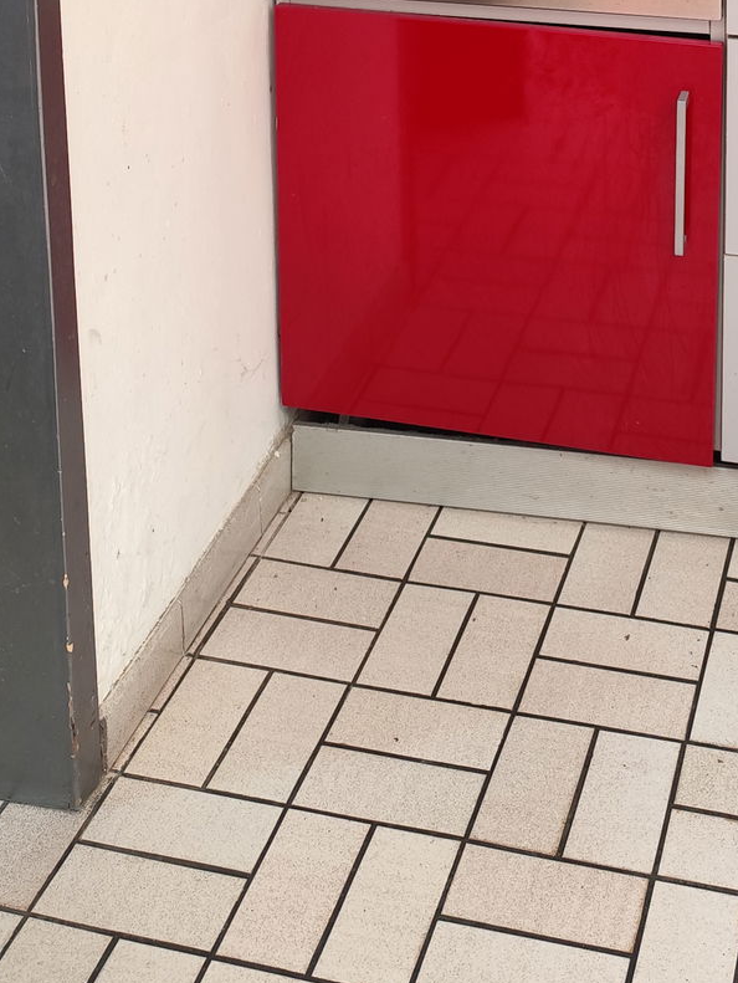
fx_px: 1761
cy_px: -240
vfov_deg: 27.0
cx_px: 490
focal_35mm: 62
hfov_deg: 23.6
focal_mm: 6.14
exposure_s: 1/100
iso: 800
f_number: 1.65
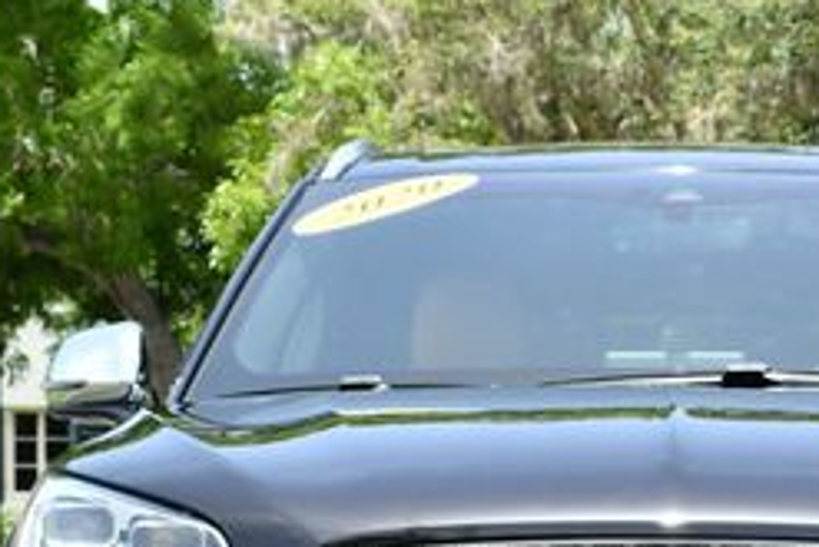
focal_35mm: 166
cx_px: 650
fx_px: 3779
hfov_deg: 12.3
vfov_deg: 8.2
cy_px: 643
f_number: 8
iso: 200
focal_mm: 32
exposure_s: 1/250
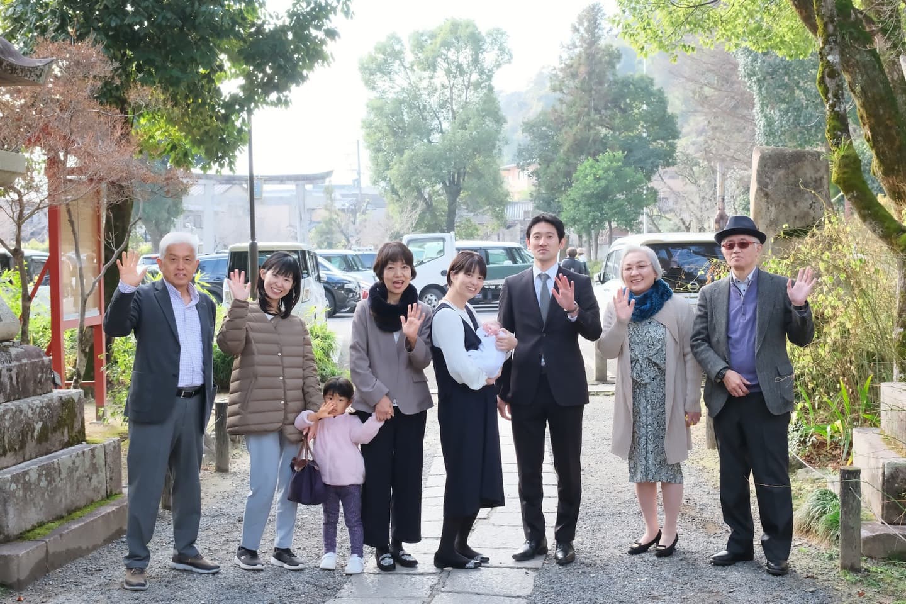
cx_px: 453
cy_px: 302
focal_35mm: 46
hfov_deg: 42.7
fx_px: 1158
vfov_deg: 29.2
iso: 1600
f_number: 6.4
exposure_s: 1/200
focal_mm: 30.8
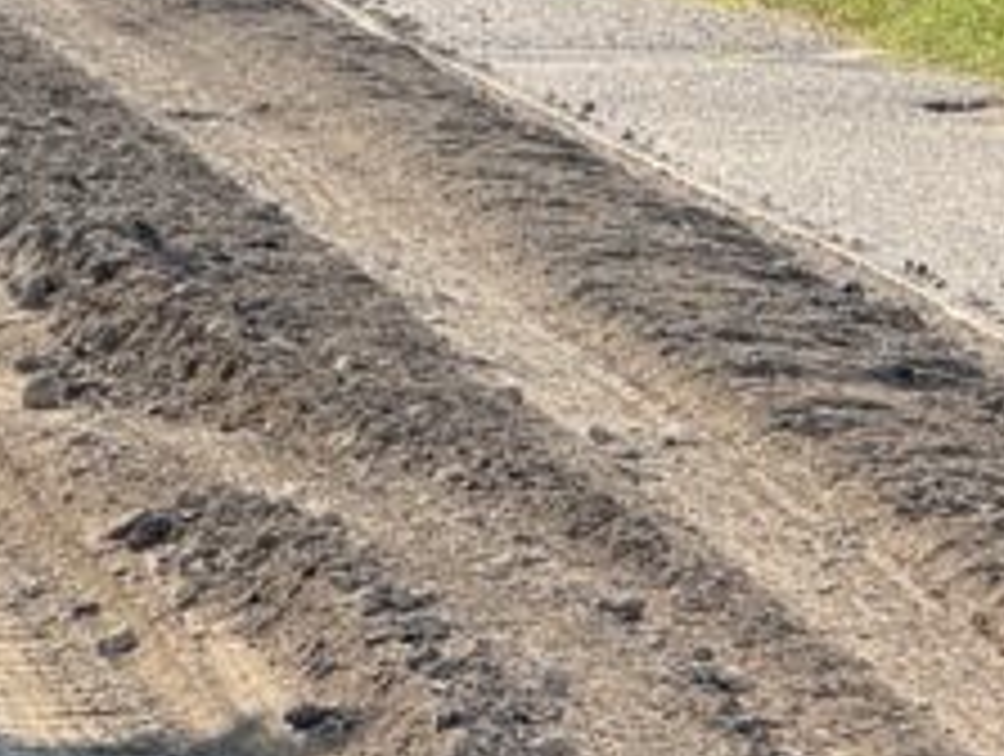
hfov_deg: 3.6
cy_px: 9
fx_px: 15978
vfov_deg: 2.7
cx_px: 45
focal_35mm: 550
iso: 50
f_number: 2.8
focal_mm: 15.66
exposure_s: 1/567
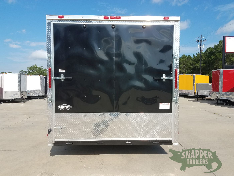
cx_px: 117
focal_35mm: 26
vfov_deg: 53.1
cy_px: 88
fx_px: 176
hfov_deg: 67.3
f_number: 1.7
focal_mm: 4.2
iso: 40
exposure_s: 1/2160
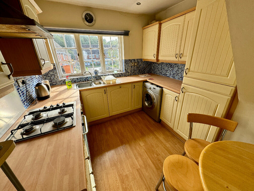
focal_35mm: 14
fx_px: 103
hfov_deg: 102.1
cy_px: 96
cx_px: 127
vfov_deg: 85.7
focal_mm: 2.22
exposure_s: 1/99
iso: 50
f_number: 2.2
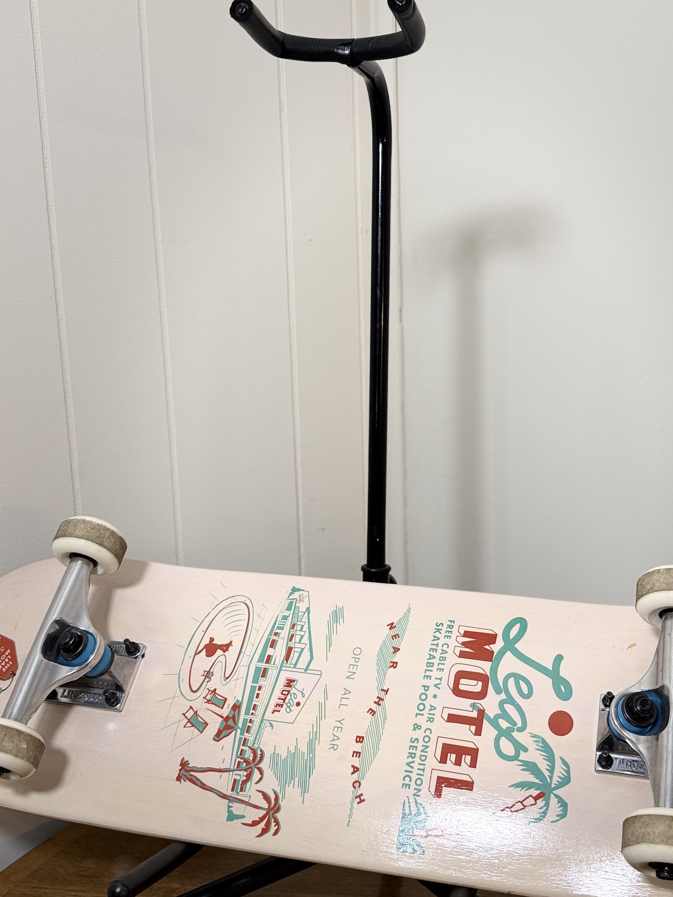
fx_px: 1011
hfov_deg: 36.6
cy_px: 452
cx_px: 421
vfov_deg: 47.9
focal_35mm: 39
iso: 125
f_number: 1.78
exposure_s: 1/120
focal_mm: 6.76
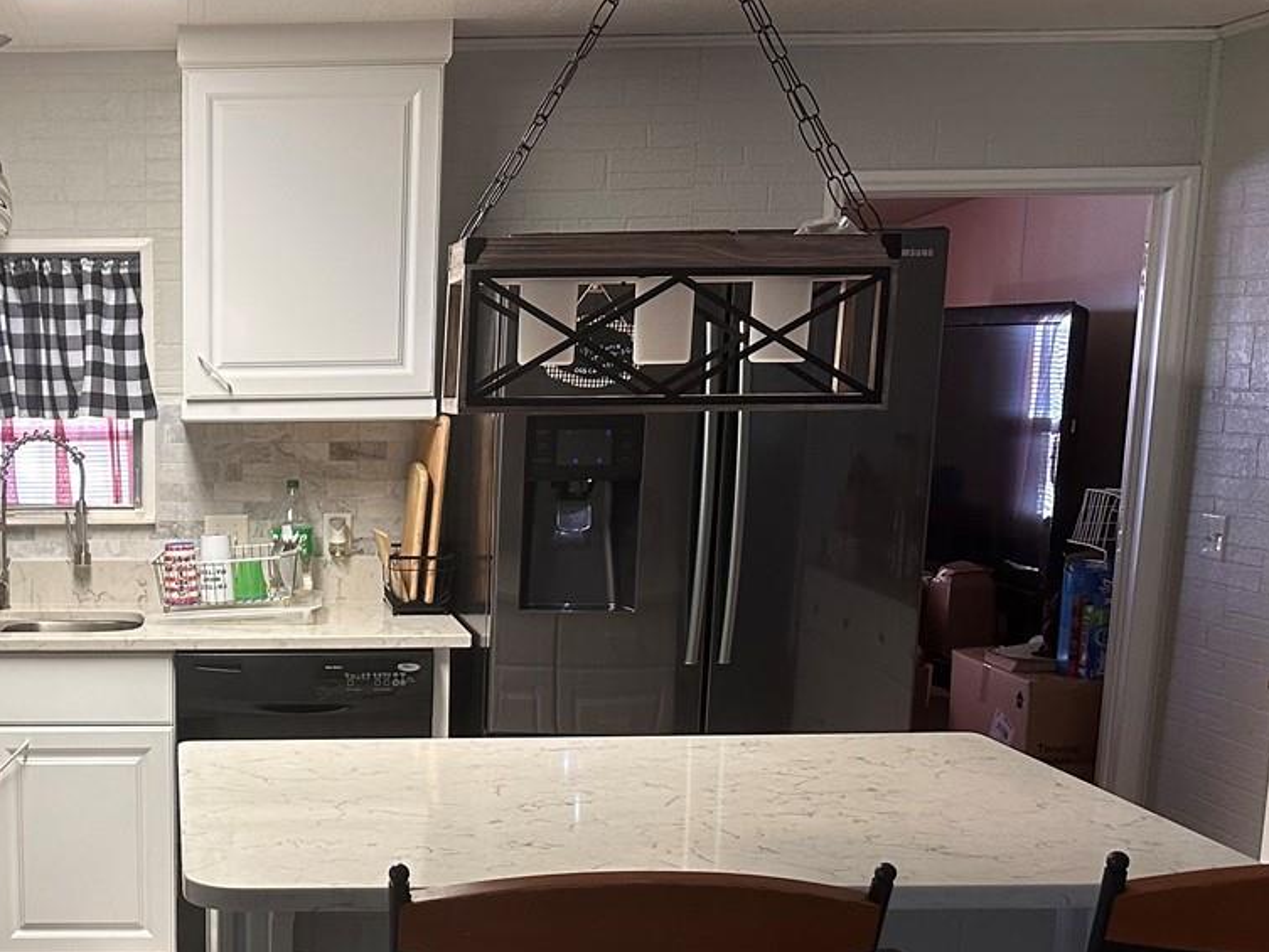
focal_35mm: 51
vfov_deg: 28.1
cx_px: 147
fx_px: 1870
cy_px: 726
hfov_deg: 35.5
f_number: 1.78
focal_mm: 6.86
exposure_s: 1/60
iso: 200
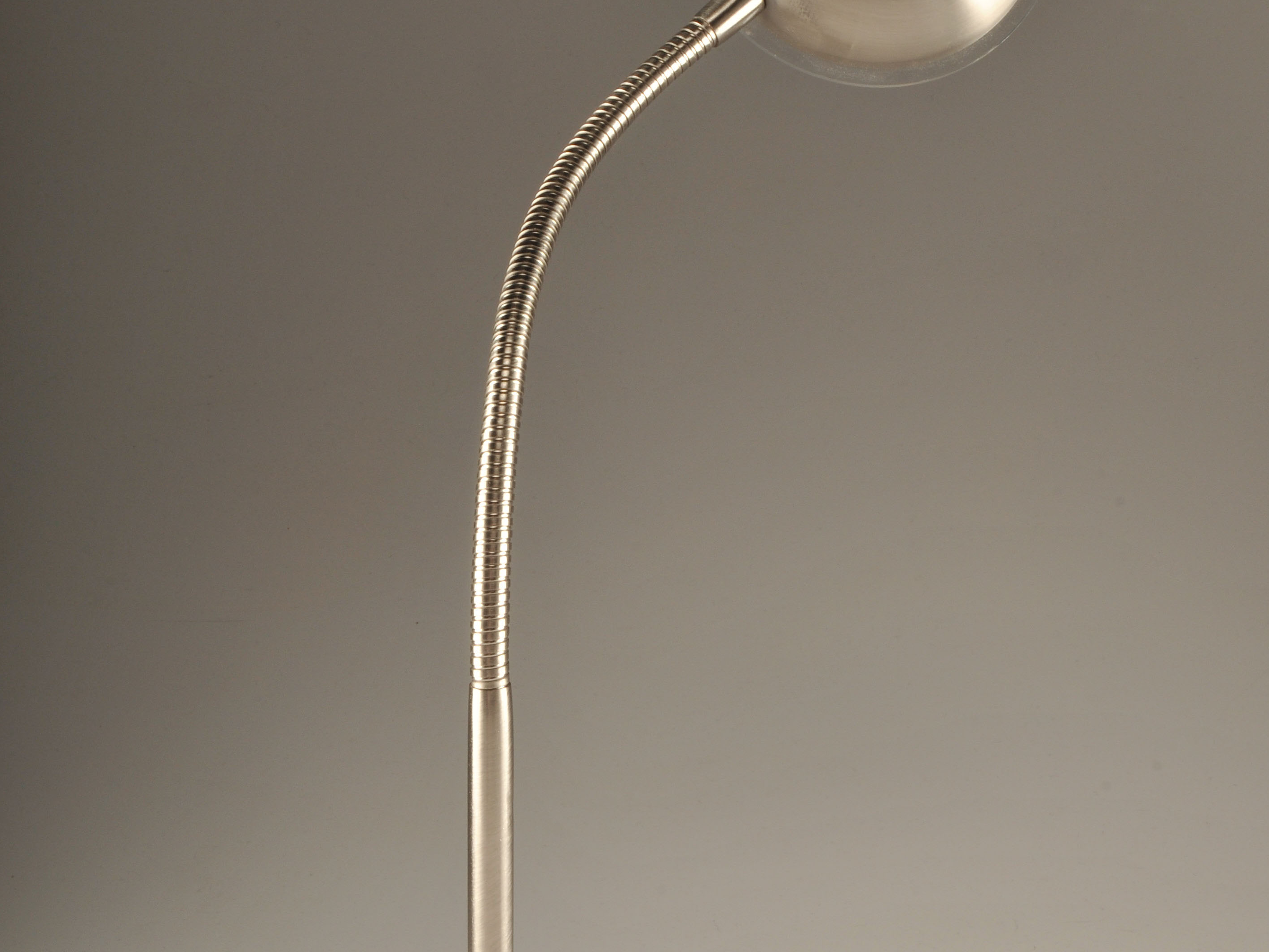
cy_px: 564
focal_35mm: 68
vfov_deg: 21.7
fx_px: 2483
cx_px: 635
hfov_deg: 28.7
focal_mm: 31
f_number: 20
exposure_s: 1/250
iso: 160
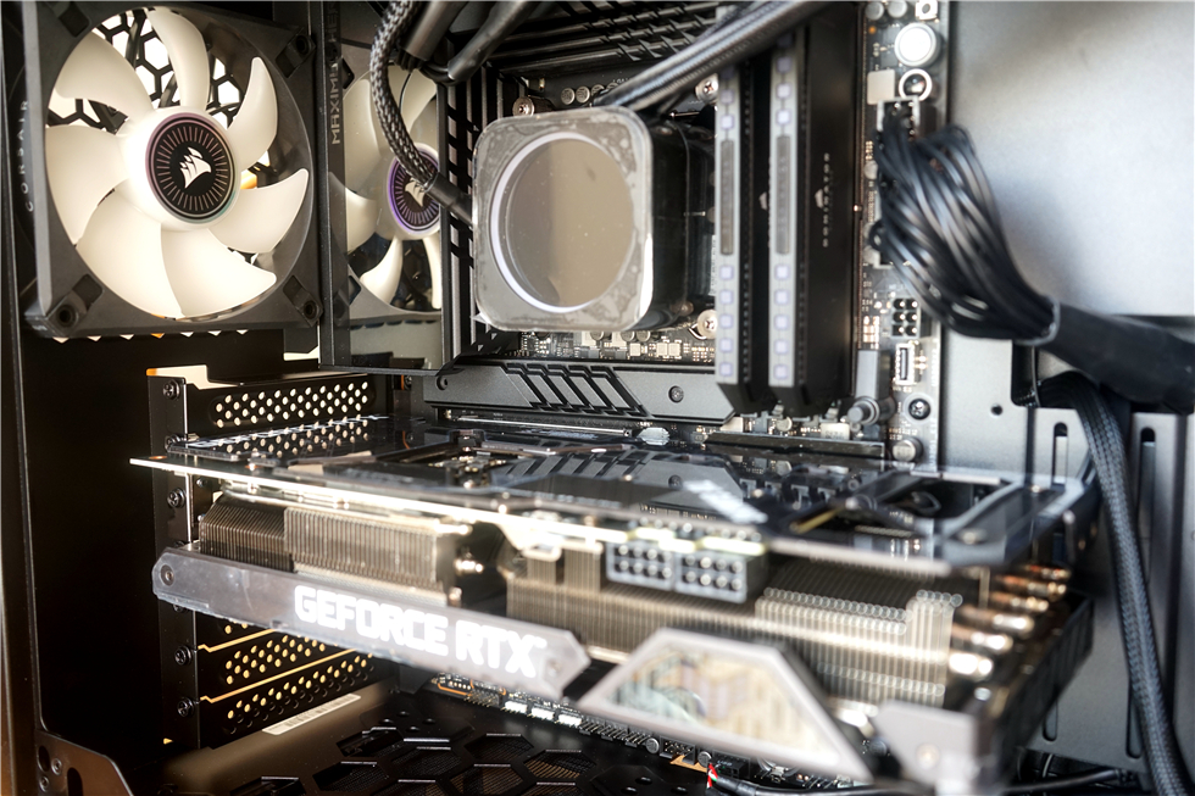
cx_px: 598
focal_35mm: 33
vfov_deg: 40.0
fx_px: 1095
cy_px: 398
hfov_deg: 57.2
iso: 320
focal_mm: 33
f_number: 5
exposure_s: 1/6
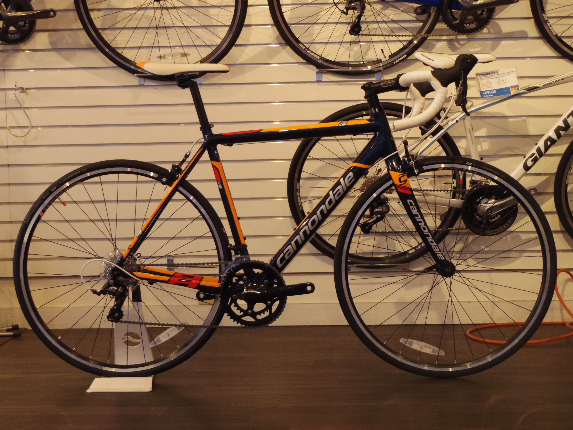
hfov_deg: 36.2
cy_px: 215
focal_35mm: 53
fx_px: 877
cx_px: 286
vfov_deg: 27.5
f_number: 3.5
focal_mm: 9.5
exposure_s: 1/80
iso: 1000
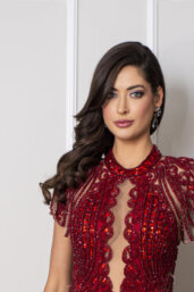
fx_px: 1182
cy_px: 362
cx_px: 111
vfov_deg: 13.6
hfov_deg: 9.4
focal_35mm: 146
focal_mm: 50
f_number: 4.5
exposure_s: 1/80
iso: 100
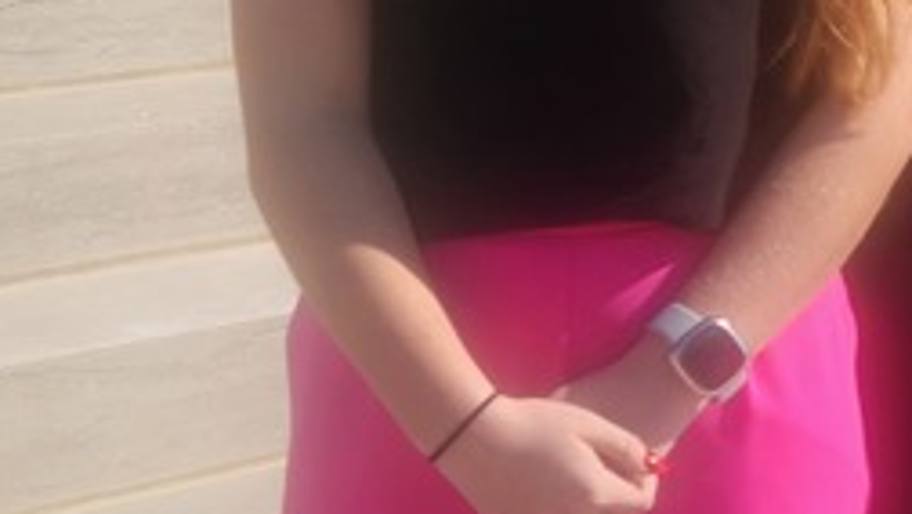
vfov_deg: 11.8
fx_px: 2468
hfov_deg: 19.4
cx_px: 1173
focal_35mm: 102
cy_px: 47
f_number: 1.8
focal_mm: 5.4
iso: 20
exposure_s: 1/1829
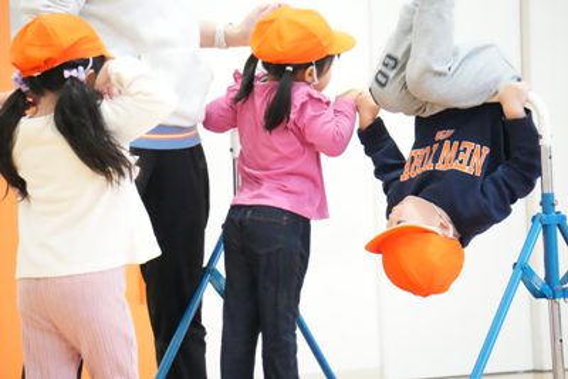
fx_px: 4048
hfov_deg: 8.0
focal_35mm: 256
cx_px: 284
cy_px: 190
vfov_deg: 5.4
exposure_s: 1/861
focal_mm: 171
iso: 25600
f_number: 6.3
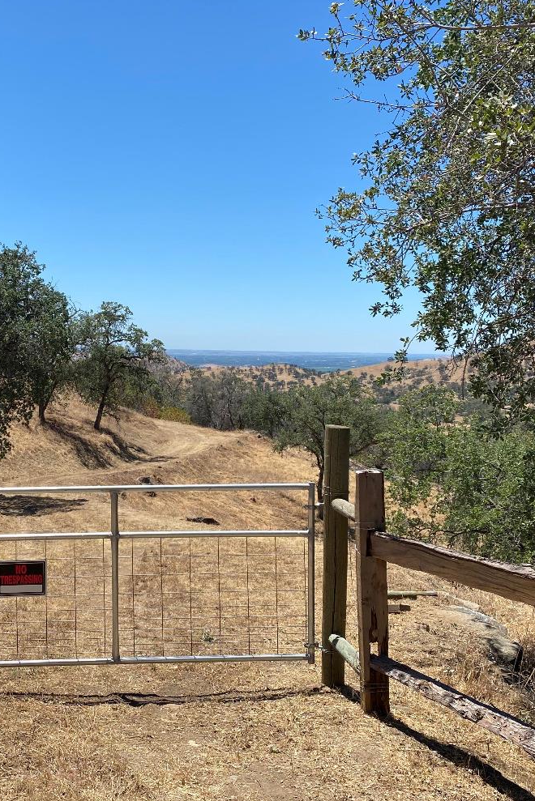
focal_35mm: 41
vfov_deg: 47.4
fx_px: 913
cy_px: 396
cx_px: 145
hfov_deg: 32.1
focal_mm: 4.25
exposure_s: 1/2890
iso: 32
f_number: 1.8
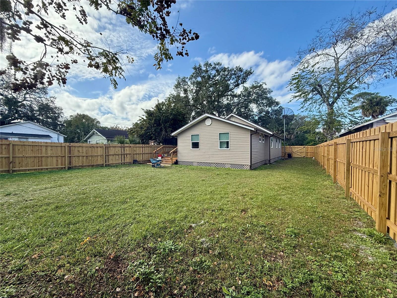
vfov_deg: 85.7
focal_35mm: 14
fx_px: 161
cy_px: 149
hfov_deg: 102.1
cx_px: 198
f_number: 2.2
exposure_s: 1/1001
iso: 64
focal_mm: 2.22
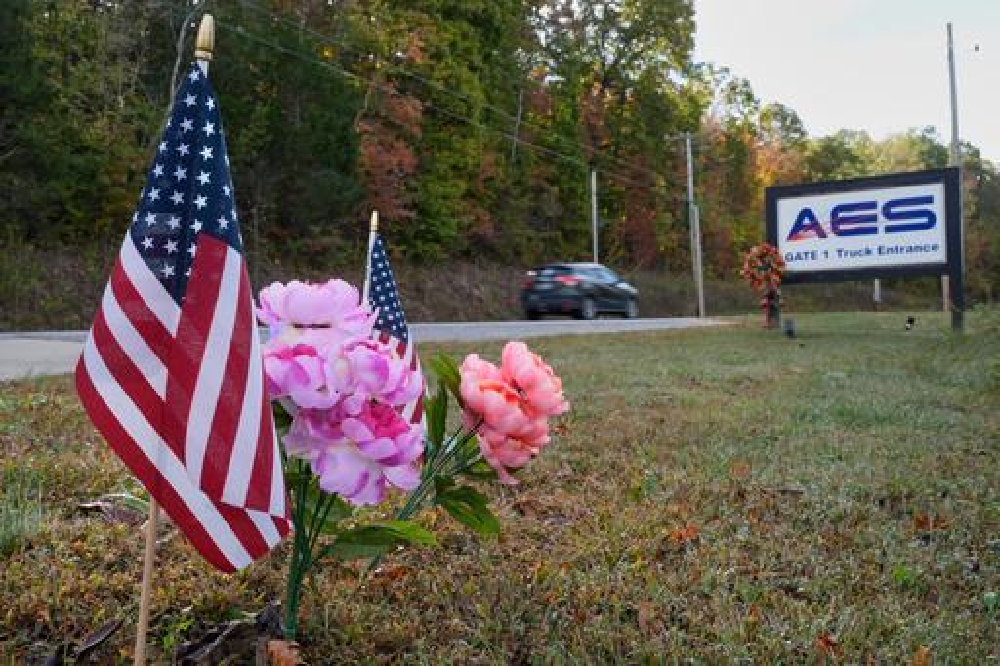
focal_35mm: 35
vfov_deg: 37.8
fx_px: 972
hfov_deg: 54.4
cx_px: 500
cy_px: 333
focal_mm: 35
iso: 500
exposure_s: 1/60
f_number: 16
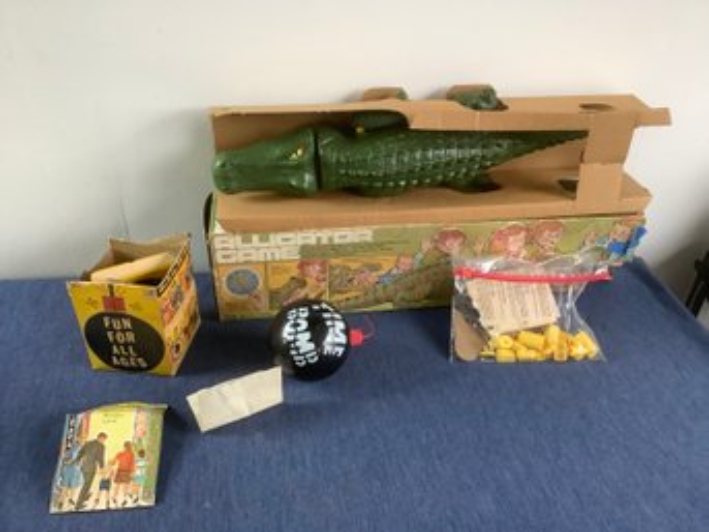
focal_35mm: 31
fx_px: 635
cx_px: 354
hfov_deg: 58.4
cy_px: 266
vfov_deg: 45.4
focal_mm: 3.3
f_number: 2.4
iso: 250
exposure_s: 1/40
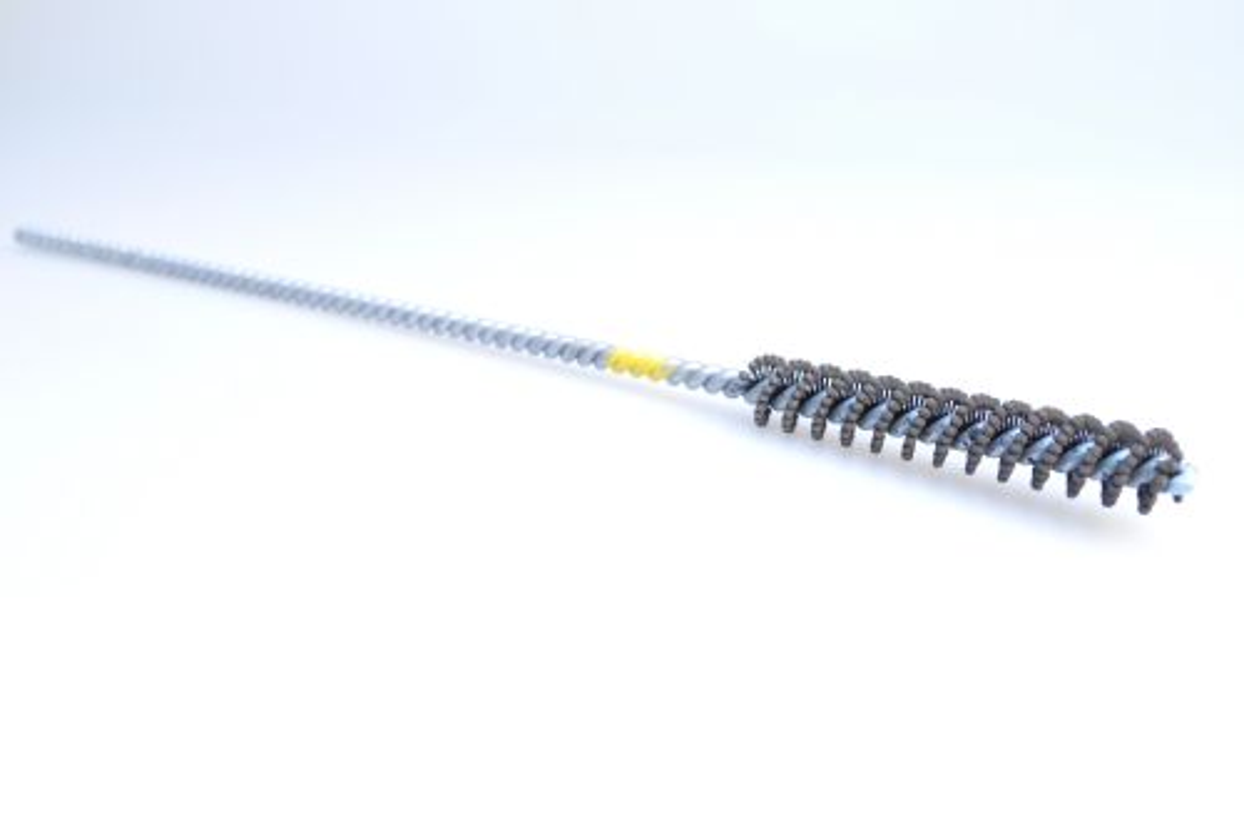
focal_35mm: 42
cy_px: 413
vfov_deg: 31.8
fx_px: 1449
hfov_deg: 46.5
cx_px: 622
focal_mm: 28
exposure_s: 1/6
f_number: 9
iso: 200
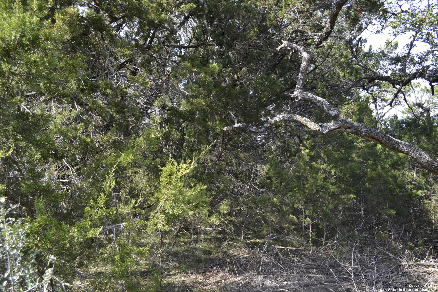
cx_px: 219
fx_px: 328
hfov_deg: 67.4
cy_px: 146
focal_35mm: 27
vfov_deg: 47.9
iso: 180
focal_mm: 18
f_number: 5.6
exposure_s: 1/125
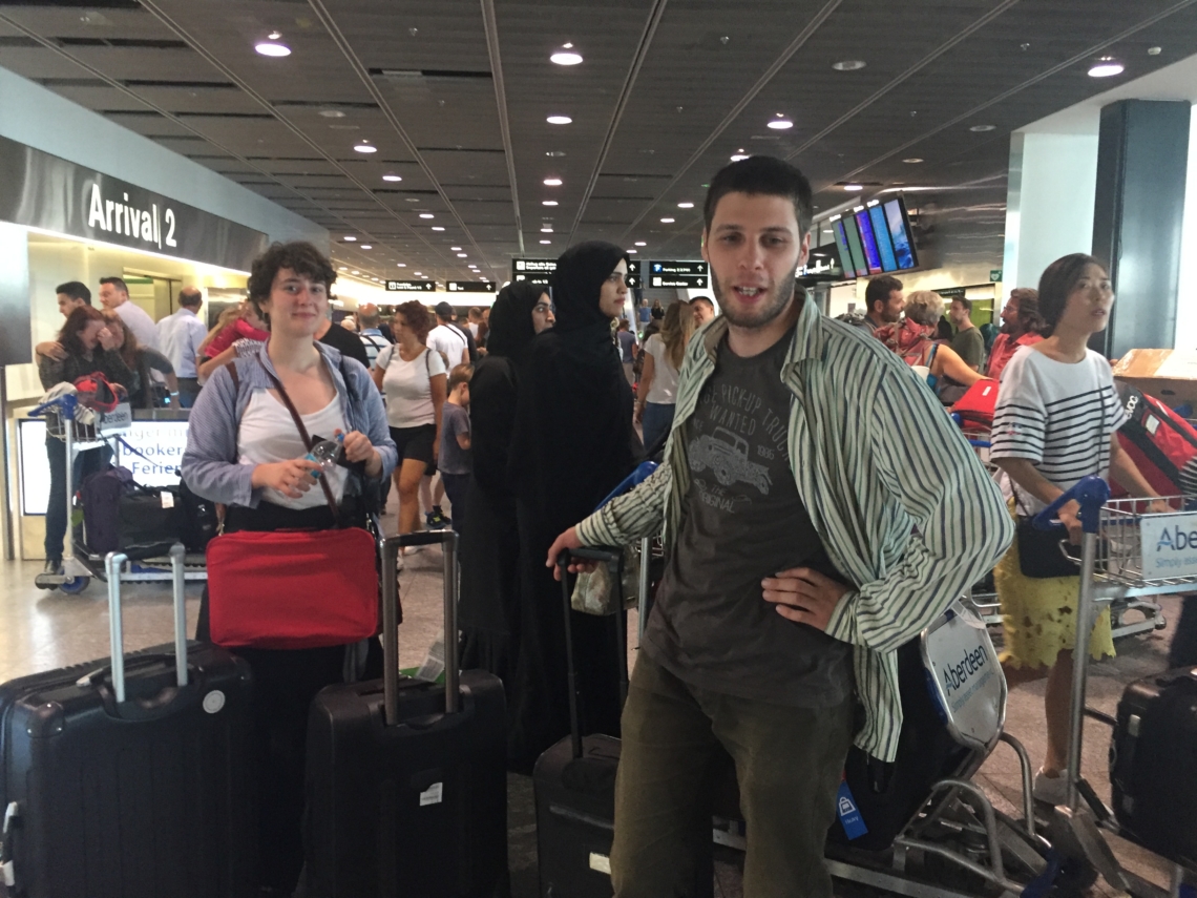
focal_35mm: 29
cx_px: 598
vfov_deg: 48.2
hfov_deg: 61.7
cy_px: 449
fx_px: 1003
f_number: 2.2
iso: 250
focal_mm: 4.15
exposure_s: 1/33
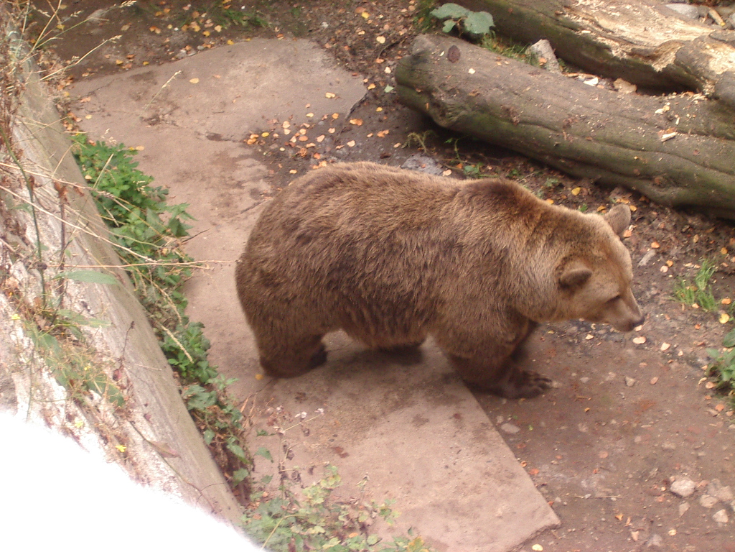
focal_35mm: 114
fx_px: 2421
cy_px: 276
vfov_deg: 13.0
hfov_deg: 17.3
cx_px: 368
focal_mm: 17.4
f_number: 5
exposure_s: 1/125
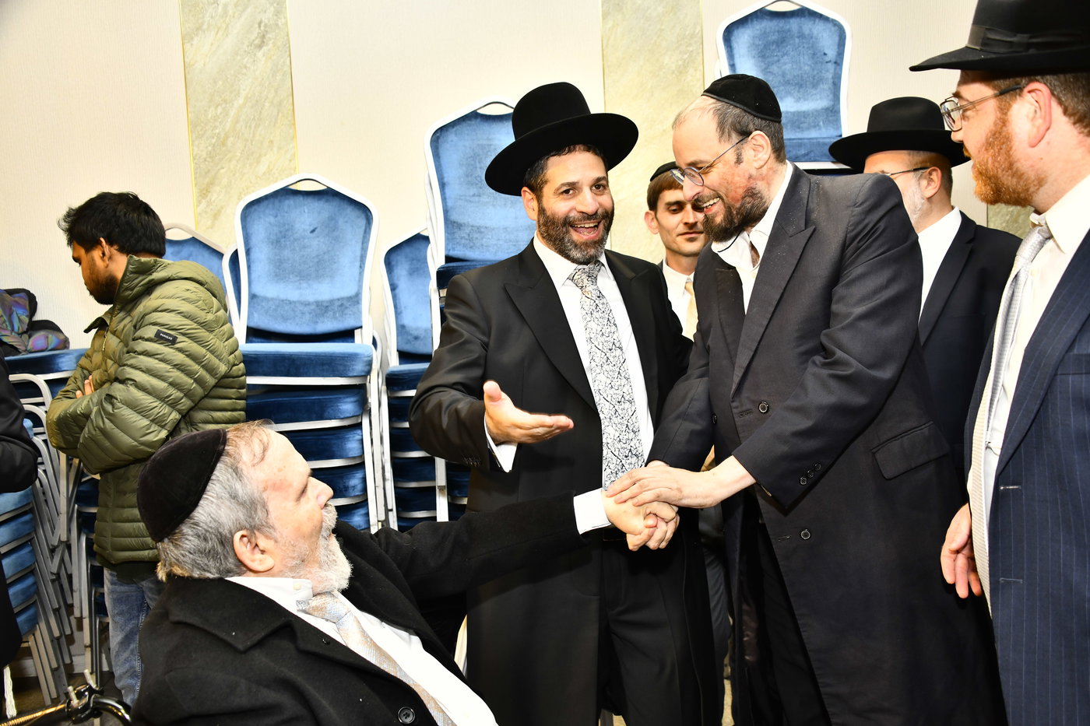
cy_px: 363
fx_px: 969
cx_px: 545
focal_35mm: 32
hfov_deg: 58.7
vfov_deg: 41.1
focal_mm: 32
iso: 800
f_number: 5.6
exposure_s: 1/200
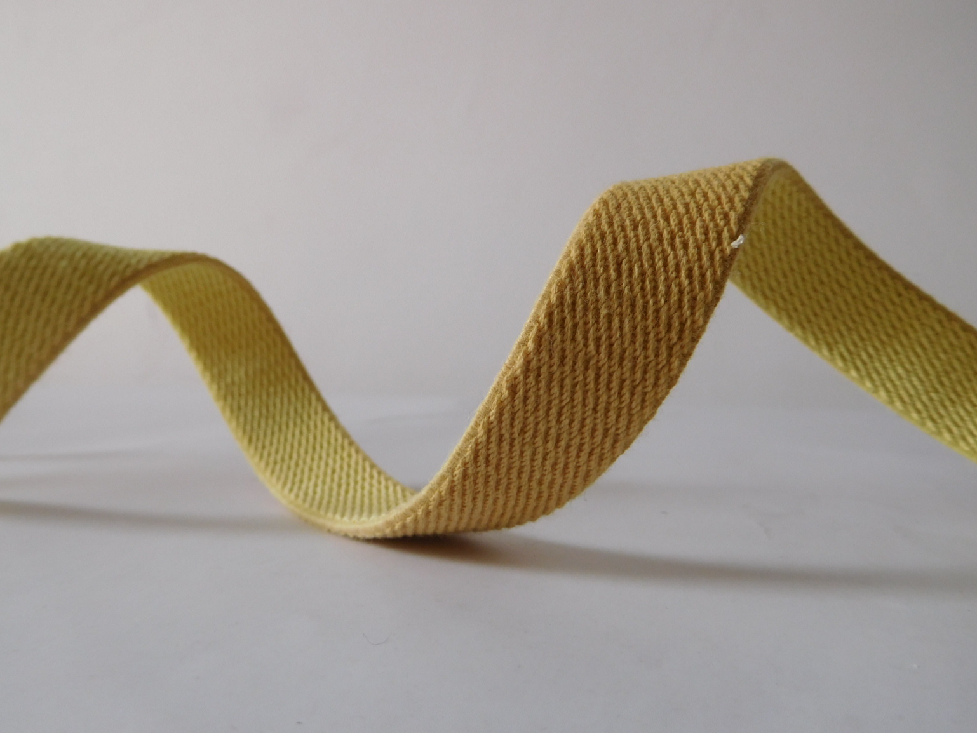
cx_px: 471
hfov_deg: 67.3
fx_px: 734
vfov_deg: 53.1
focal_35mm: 26
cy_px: 361
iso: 125
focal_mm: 4.5
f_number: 3.4
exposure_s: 1/50
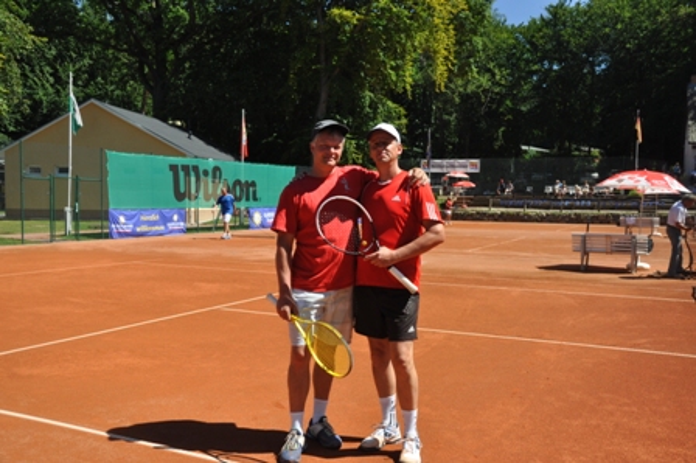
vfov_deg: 36.8
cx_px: 348
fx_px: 695
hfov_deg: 53.2
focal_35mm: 36
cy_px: 232
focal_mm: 24
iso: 400
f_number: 7.1
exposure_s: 1/1600
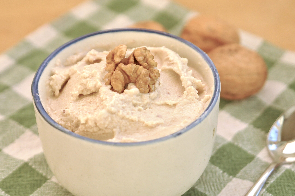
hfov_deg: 19.5
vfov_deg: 13.0
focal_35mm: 105
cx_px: 148
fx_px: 859
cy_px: 98
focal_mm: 70
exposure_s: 1/800
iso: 2000
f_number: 5.6
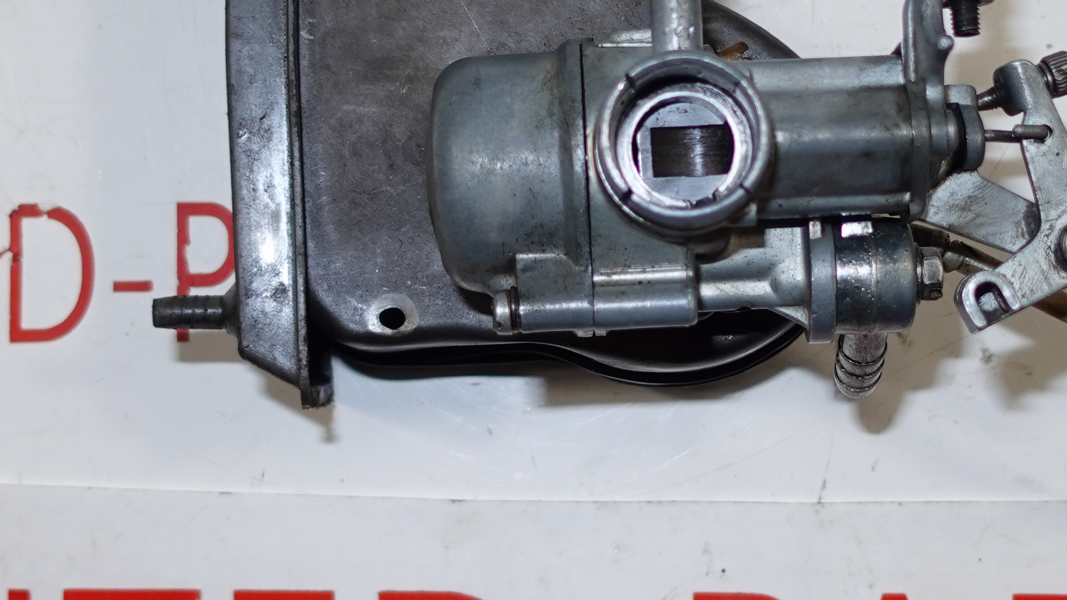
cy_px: 275
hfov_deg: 29.6
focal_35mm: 71
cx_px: 664
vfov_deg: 17.0
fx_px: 2009
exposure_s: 1/80
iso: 125
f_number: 1.8
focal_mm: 9.4
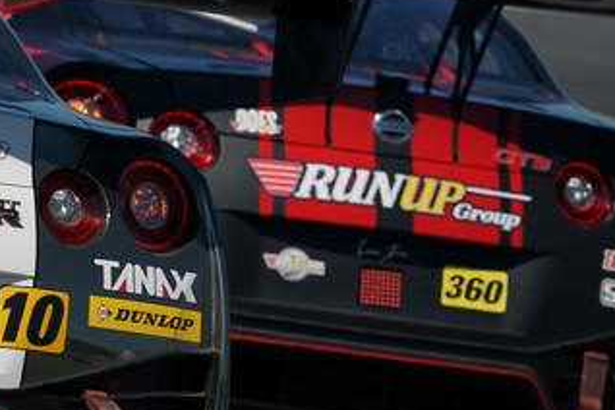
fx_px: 23214
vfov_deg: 1.0
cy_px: 205
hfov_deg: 1.5
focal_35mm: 1359
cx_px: -35
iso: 200
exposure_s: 1/1000
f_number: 9
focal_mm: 600
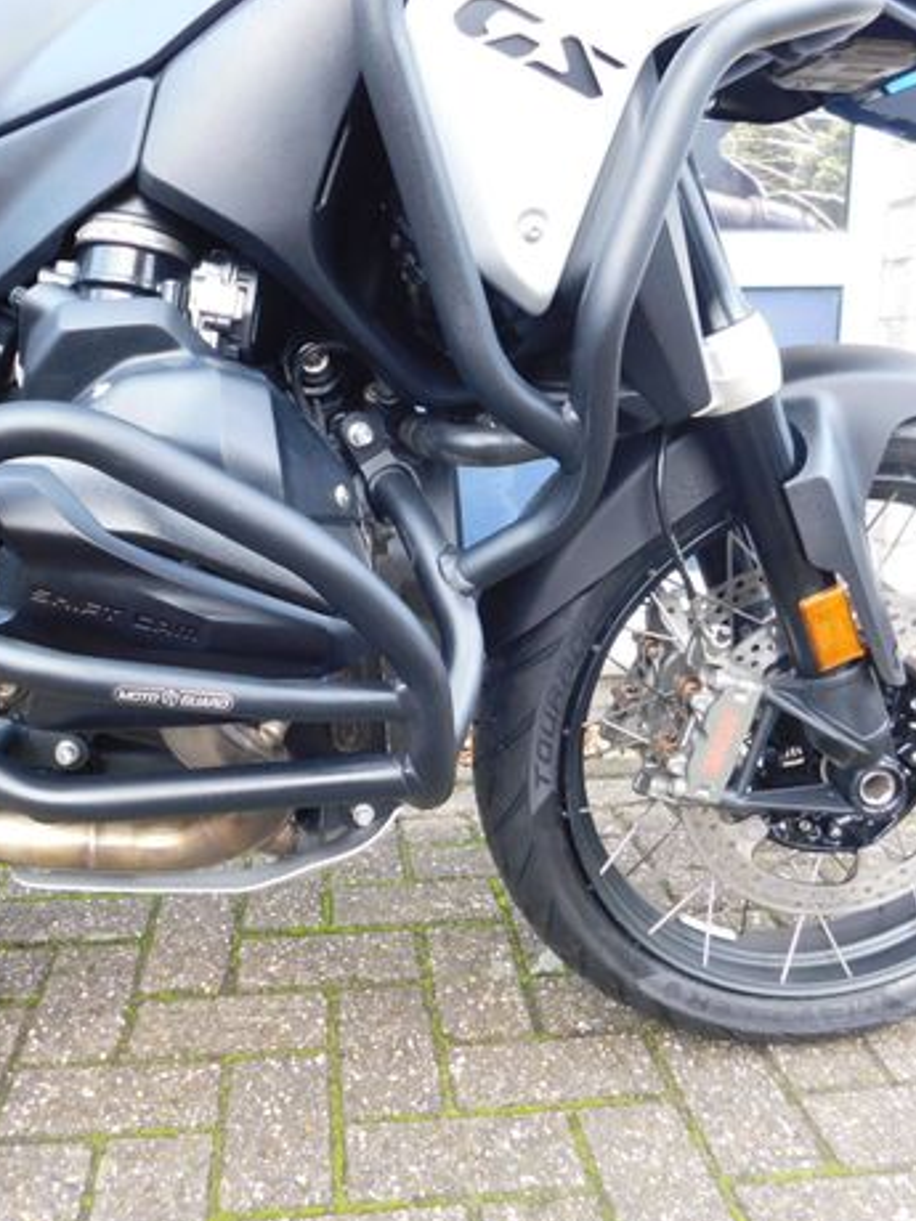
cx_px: 390
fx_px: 1129
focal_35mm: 32
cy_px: 624
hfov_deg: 44.0
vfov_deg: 56.8
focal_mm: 4
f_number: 3
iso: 125
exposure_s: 1/40
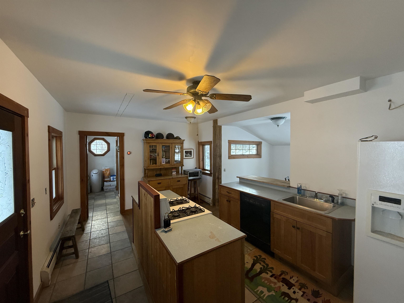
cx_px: 202
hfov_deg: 102.1
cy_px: 152
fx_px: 163
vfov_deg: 85.7
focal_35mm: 14
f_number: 2.2
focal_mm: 2.22
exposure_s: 1/120
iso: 250
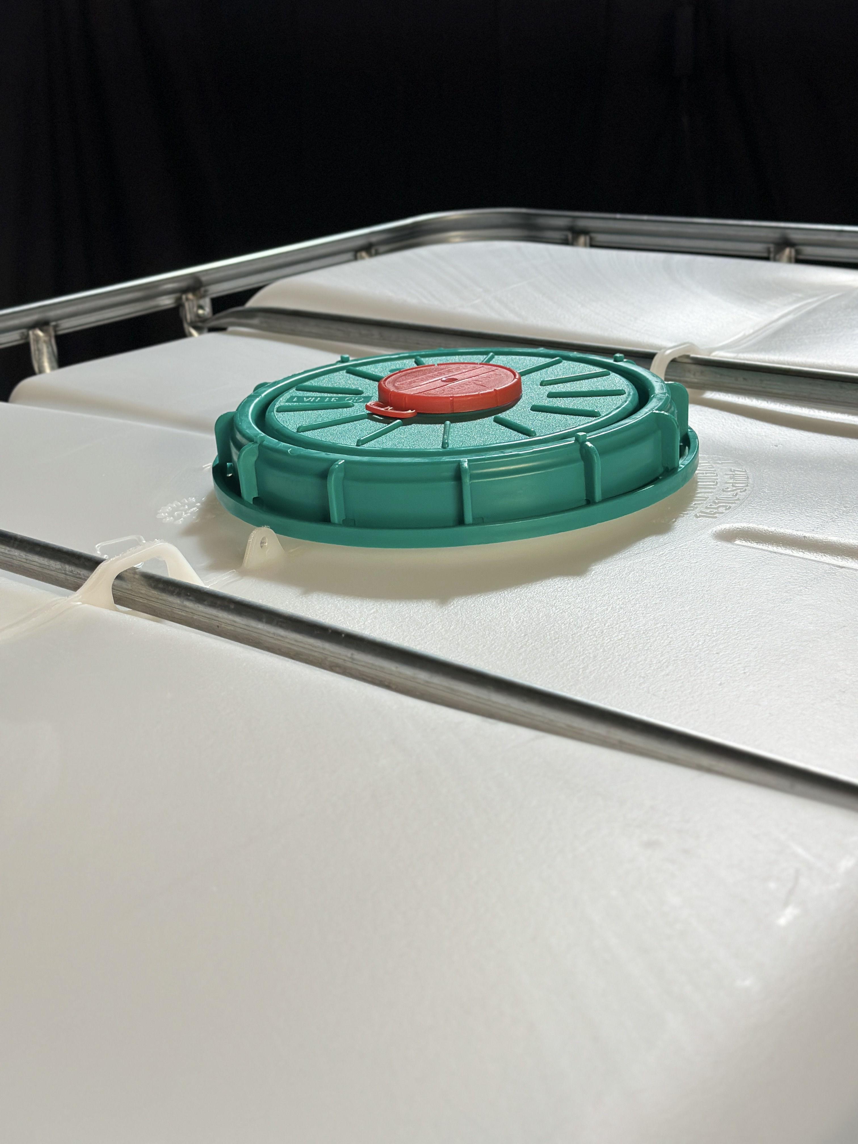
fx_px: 1586
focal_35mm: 48
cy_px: 572
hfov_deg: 30.3
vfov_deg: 39.7
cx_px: 429
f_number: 1.78
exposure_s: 1/50
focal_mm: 6.86
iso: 160
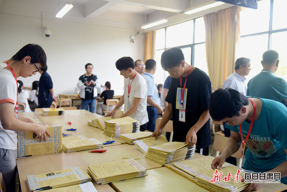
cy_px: 96
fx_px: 255
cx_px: 144
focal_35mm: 32
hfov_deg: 58.7
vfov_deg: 41.2
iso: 1000
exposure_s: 1/400
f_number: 2.8
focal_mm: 32
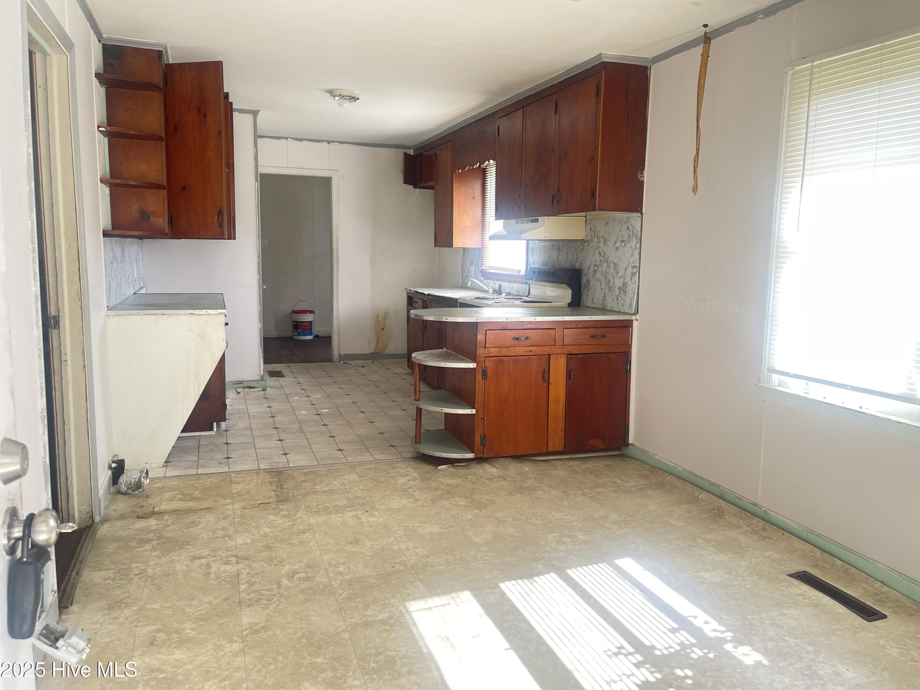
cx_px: 463
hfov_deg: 67.3
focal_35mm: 26
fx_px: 691
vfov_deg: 53.1
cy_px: 344
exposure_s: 1/121
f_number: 1.6
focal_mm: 5.1
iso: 80
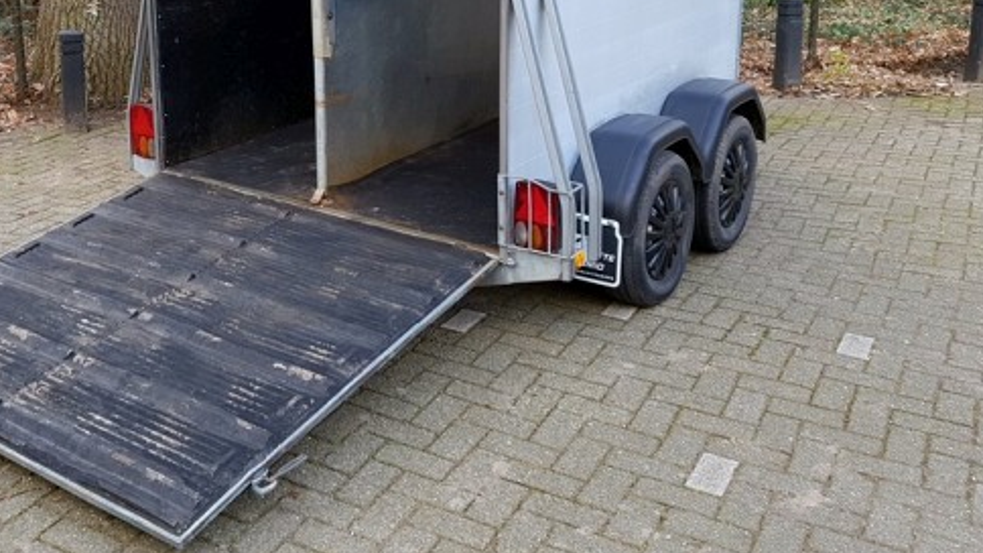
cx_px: 301
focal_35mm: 41
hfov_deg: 48.3
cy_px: 58
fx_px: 1068
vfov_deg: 27.9
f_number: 1.7
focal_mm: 4.2
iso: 64
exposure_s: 1/100
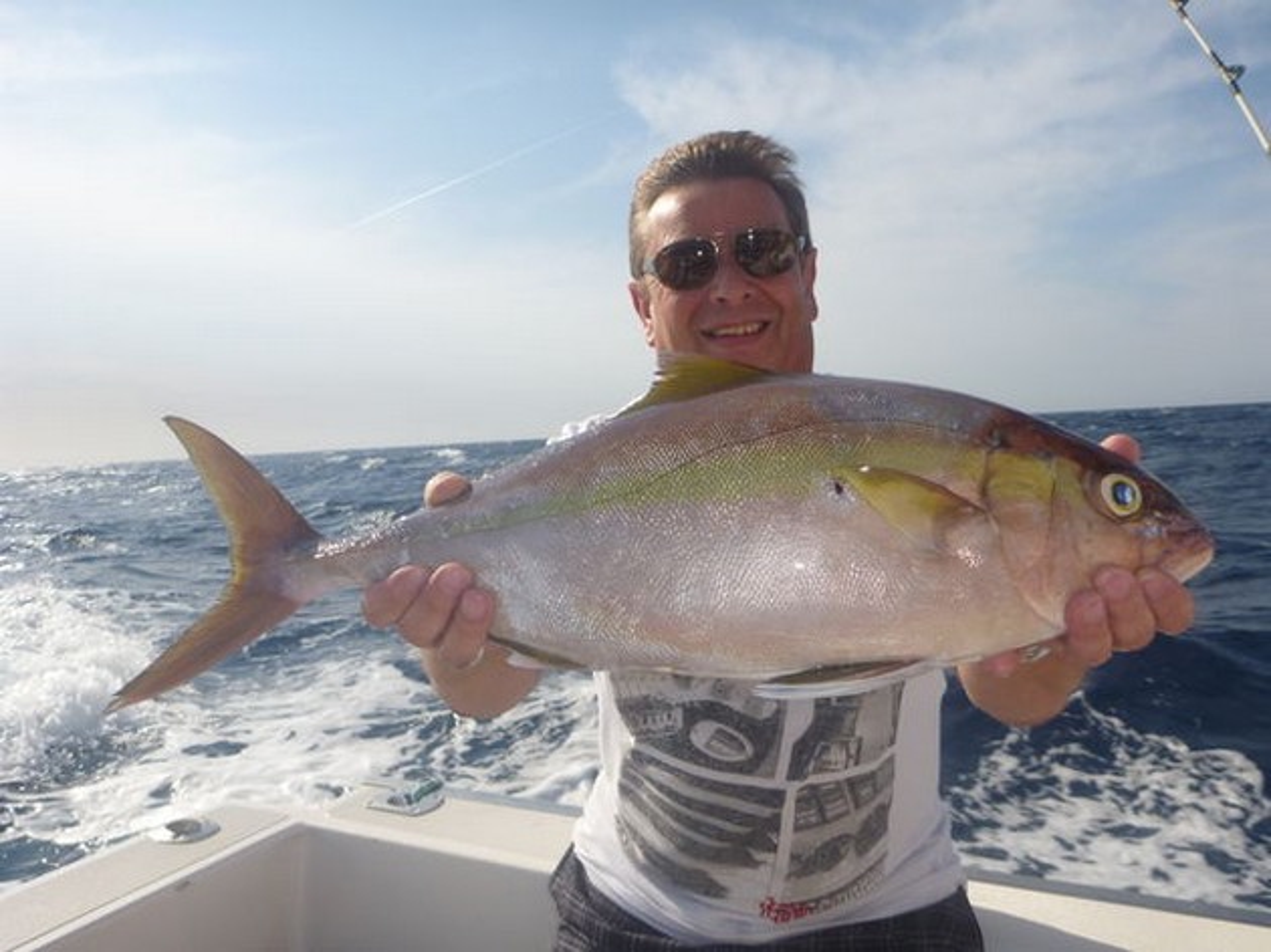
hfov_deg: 63.5
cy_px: 476
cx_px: 636
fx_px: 1028
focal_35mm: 28
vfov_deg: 49.7
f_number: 10
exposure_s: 1/250
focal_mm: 4.9
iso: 100
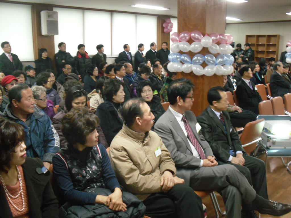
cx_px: 146
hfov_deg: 52.6
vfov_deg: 40.7
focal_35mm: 35
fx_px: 294
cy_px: 109
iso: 400
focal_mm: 6.3
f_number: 3
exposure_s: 1/18
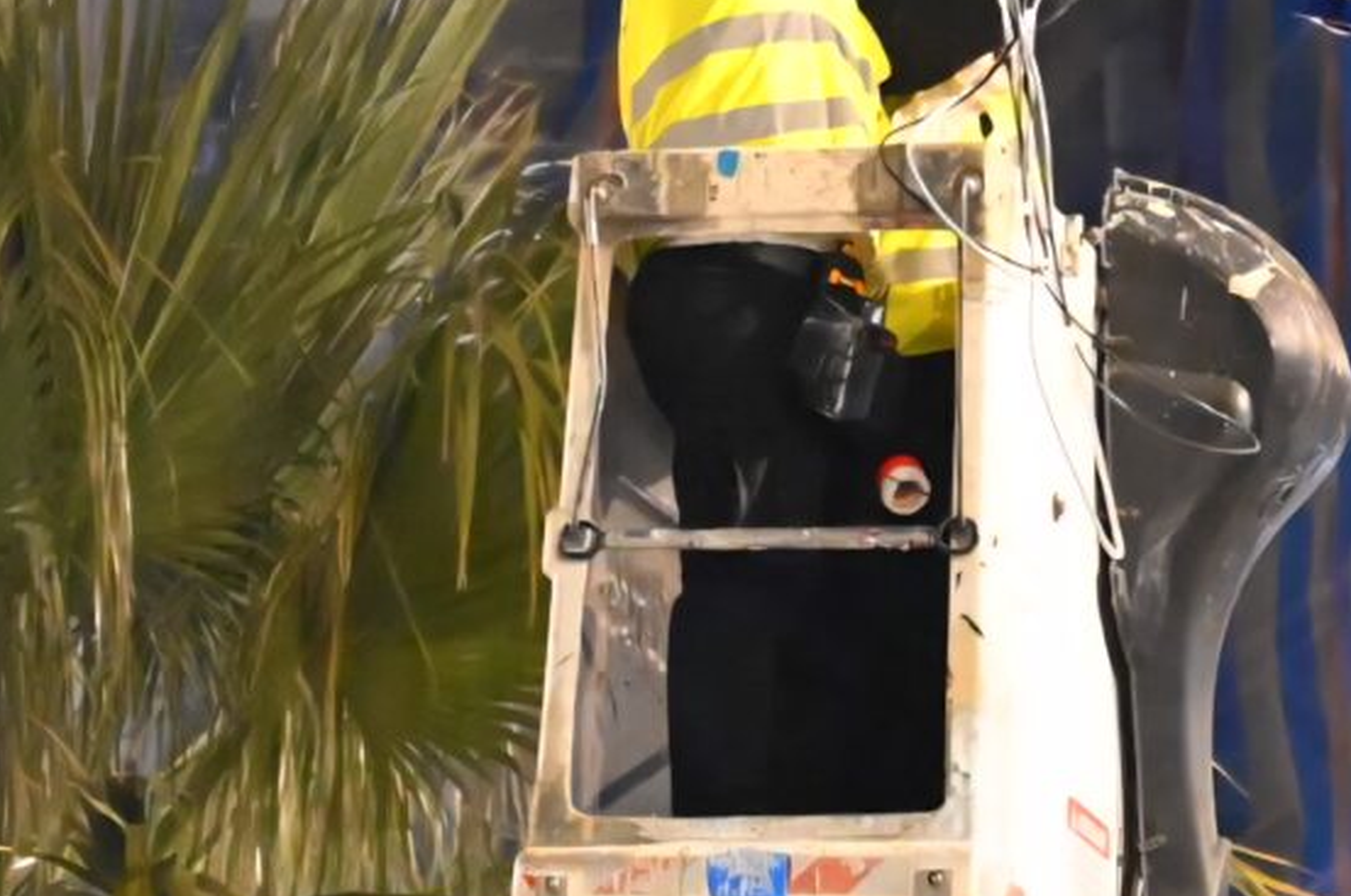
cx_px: 982
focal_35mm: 228
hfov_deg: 9.0
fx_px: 8544
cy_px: 179
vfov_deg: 6.0
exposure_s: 1/60.2
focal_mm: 70
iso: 12800
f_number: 2.8
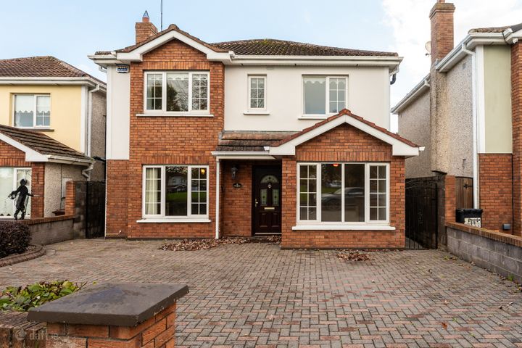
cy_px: 174
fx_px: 245
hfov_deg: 93.6
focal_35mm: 17
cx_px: 261
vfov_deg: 70.8
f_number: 8
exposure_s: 1/200
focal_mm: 16.9
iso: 400
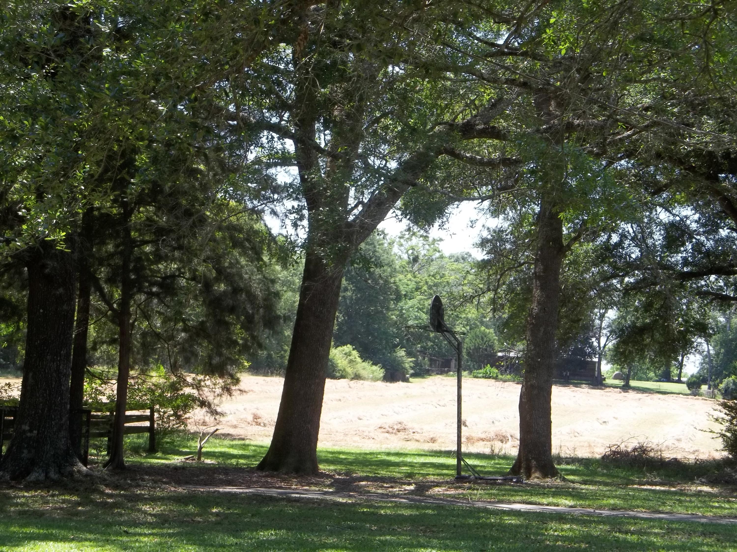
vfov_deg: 17.2
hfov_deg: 22.8
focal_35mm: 86
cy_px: 276
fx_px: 1831
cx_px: 368
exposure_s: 1/125
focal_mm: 15.4
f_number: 4.5
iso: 64
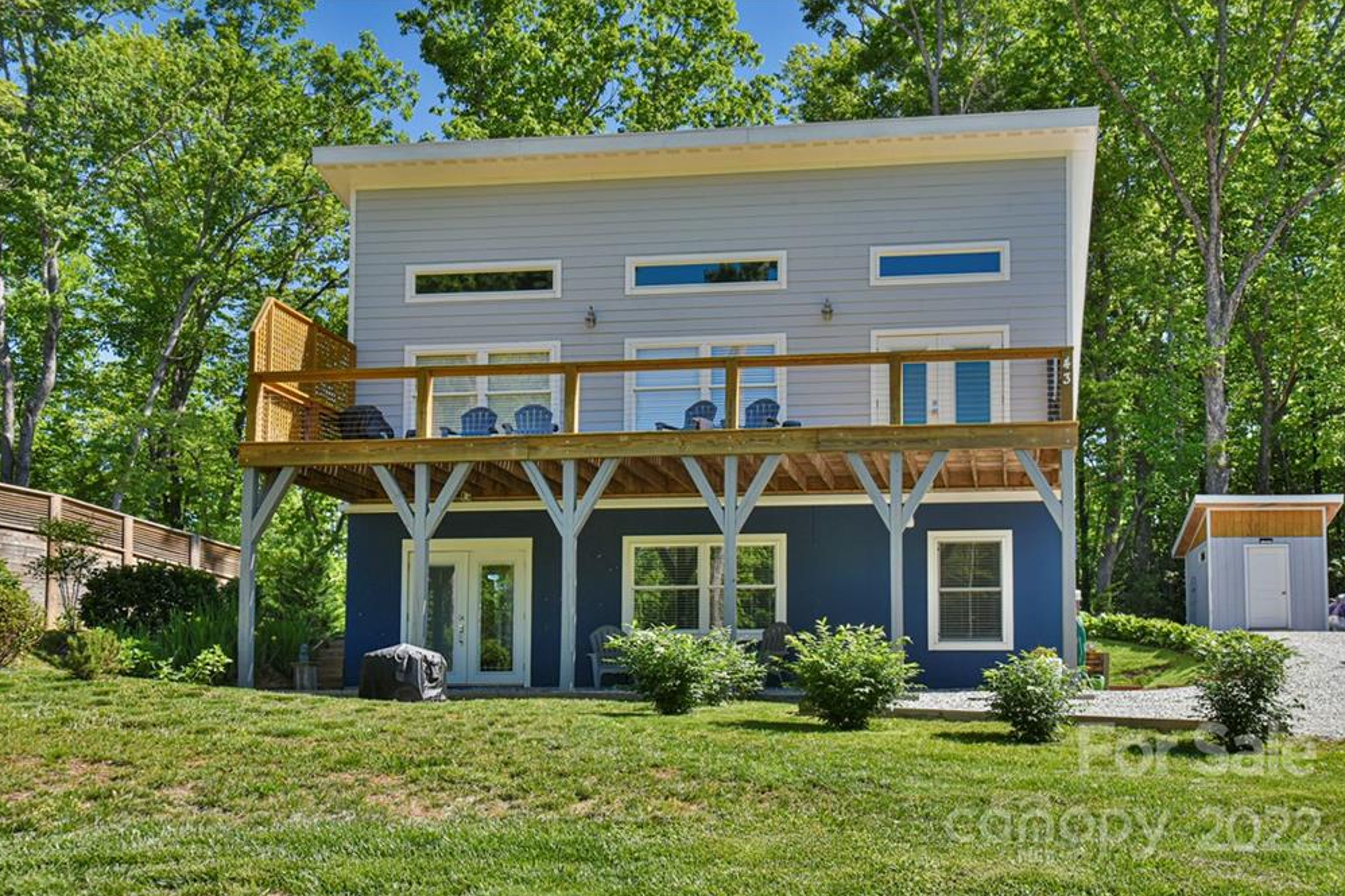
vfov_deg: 34.2
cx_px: 659
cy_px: 457
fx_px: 1457
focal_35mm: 39
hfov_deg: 49.6
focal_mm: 38
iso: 1600
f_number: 10
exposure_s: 1/400
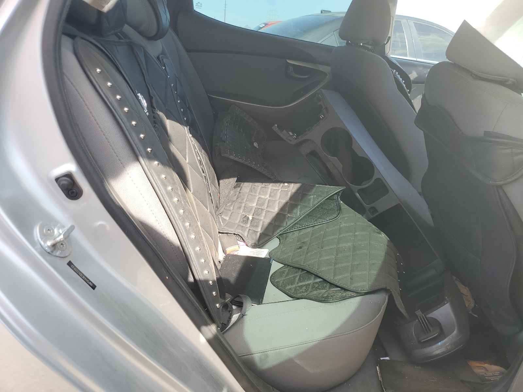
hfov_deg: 67.3
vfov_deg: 53.1
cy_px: 196
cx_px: 262
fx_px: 393
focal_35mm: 26
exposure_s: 1/400
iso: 50
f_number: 1.5
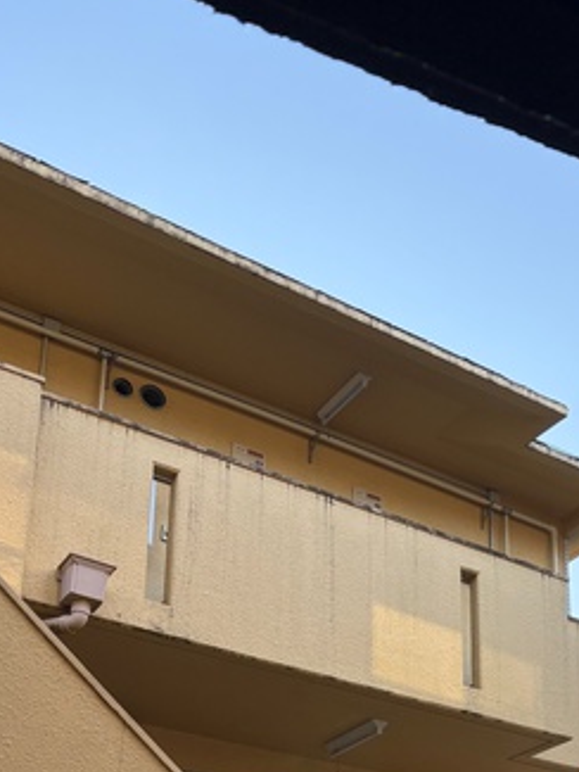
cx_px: 495
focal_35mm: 56
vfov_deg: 31.9
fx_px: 1248
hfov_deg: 25.5
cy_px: 755
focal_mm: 5.96
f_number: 1.6
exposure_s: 1/830
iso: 64
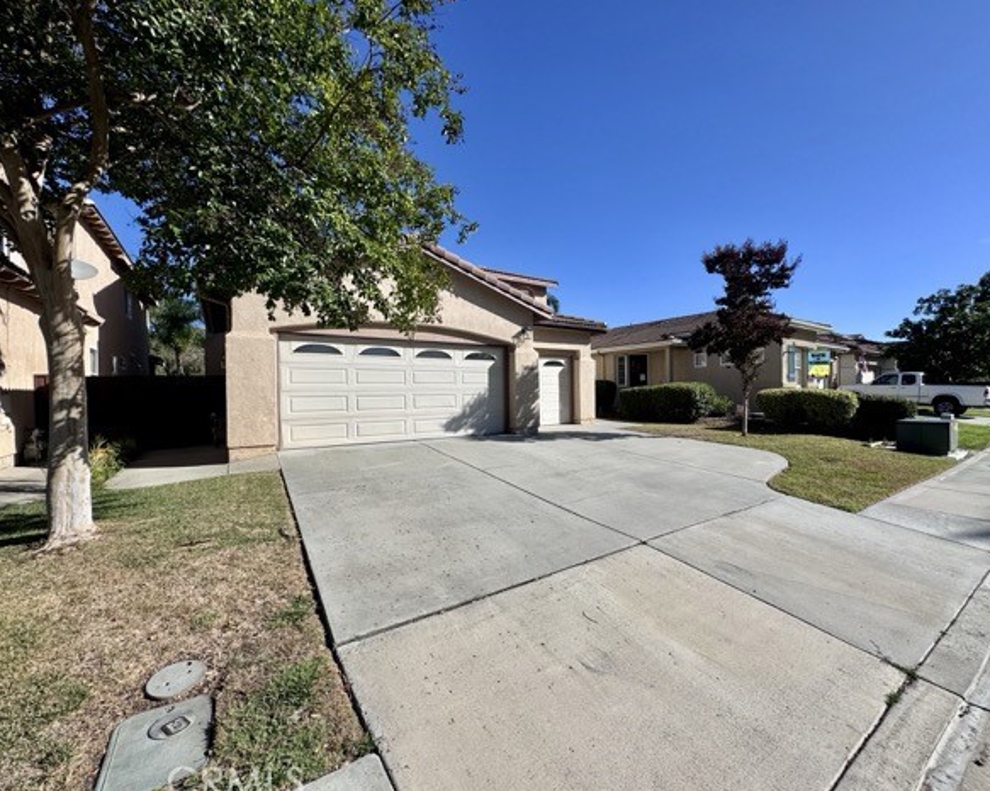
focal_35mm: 15
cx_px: 537
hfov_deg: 96.6
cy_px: 399
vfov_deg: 84.0
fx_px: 439
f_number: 2.2
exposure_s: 1/2985
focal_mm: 2.22
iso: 40
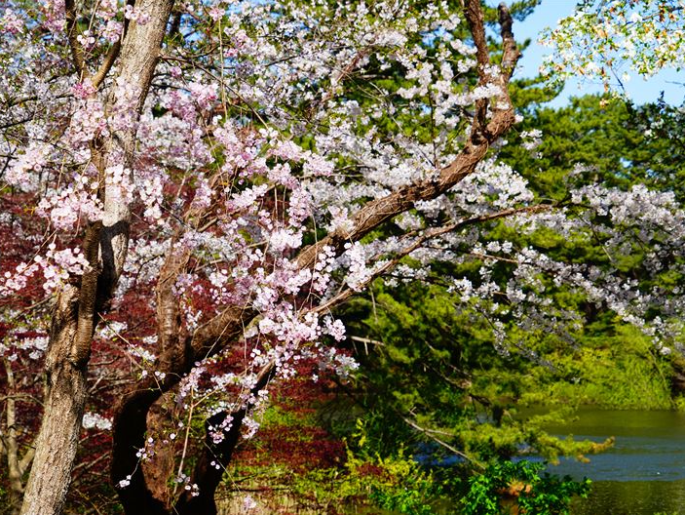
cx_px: 378
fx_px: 1623
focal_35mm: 82
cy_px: 258
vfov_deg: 18.0
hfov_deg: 23.8
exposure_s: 1/250
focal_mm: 75
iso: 125
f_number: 8
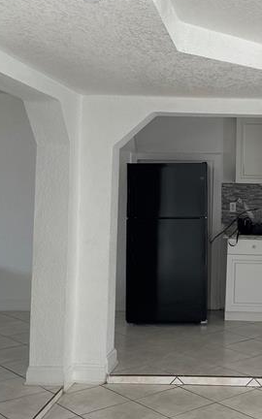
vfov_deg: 39.4
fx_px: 583
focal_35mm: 51
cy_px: 168
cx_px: 239
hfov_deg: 24.6
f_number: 1.6
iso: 125
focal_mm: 4.2
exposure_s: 1/121
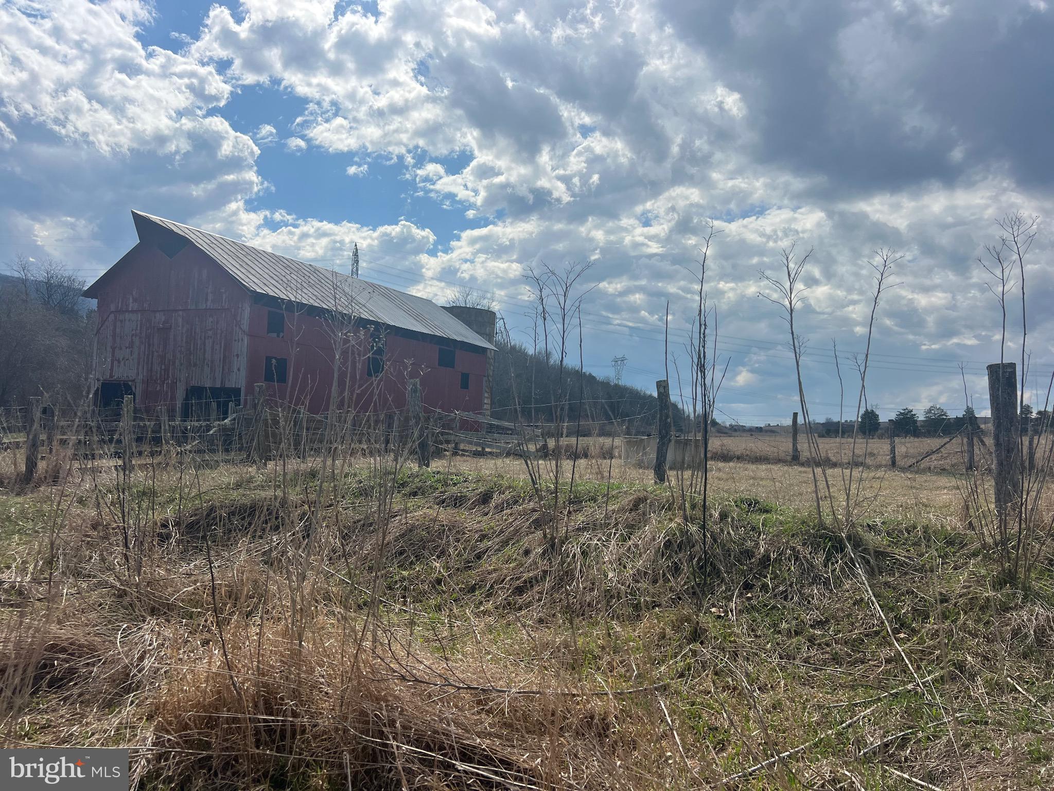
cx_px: 527
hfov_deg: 67.3
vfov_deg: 53.1
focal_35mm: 26
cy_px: 396
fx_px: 792
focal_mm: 5.7
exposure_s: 1/8696
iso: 50
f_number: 1.5
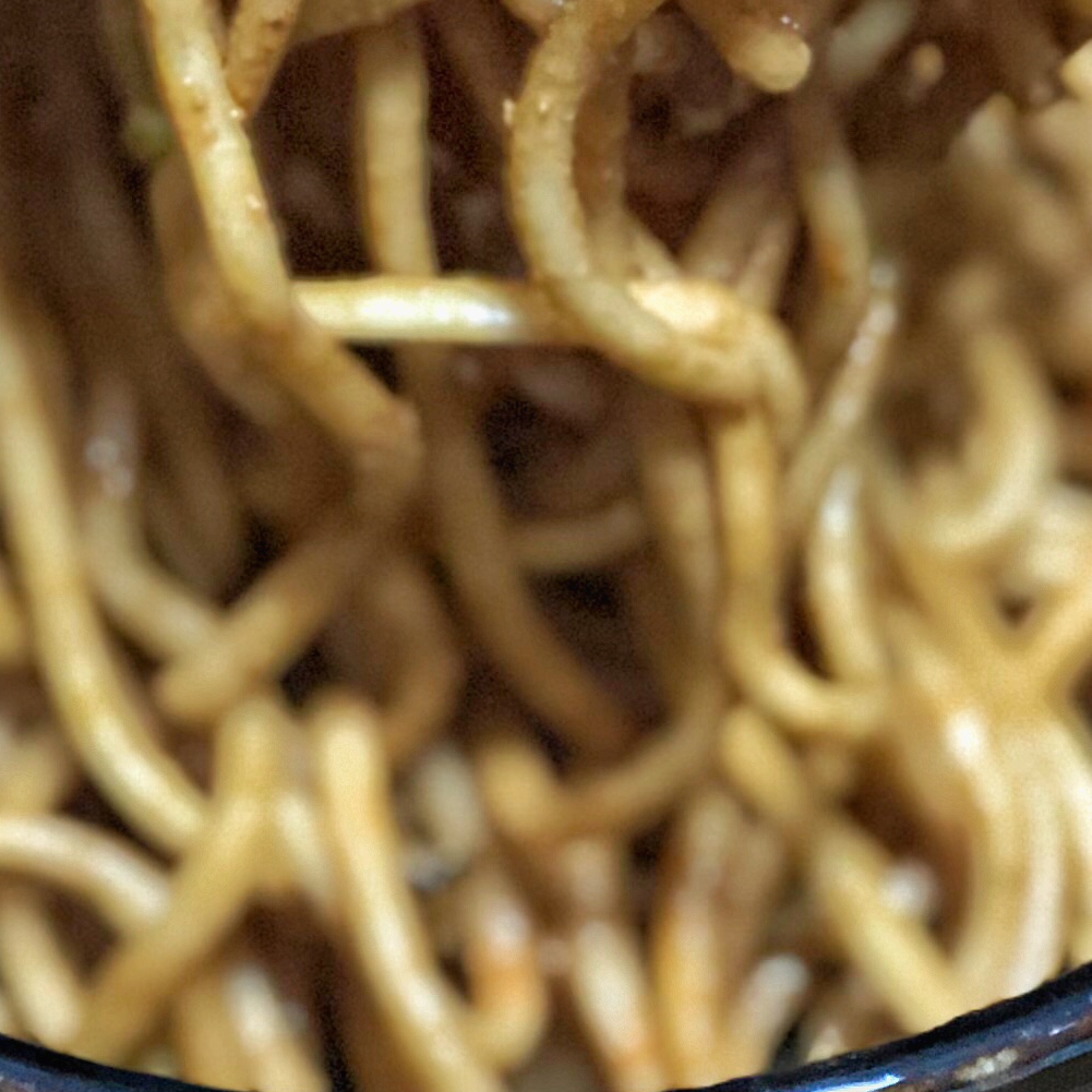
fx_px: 7245
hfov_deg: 8.6
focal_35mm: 203
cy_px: -148
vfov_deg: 8.5
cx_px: 115
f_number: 2.8
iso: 400
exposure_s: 1/33
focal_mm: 6.6
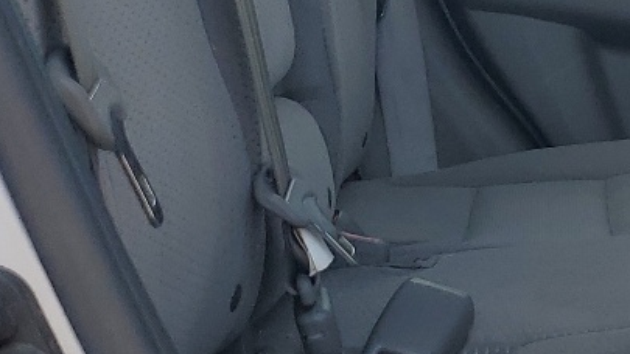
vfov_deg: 10.8
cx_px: 940
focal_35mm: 112
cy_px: 127
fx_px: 1871
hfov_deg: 17.3
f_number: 1.5
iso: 50
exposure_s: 1/625
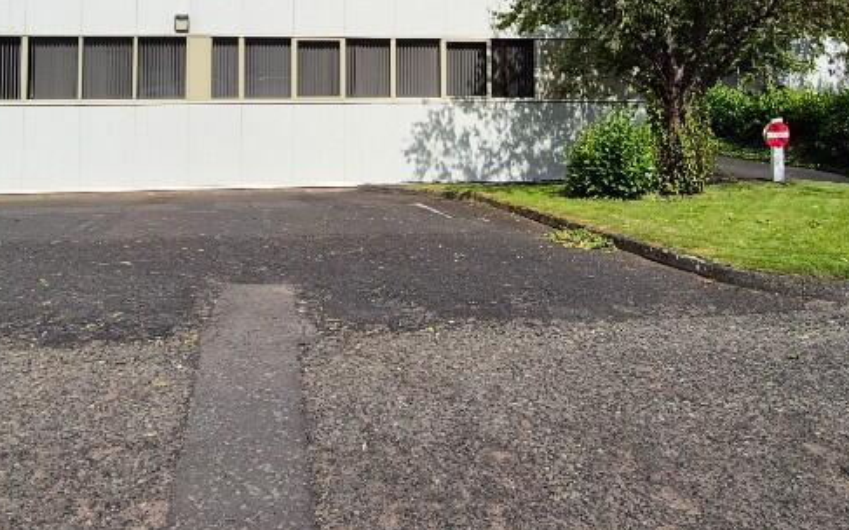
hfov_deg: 64.1
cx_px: 343
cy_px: 52
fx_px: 671
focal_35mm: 29
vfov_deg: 39.9
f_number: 2.2
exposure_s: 1/3144
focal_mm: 2.2
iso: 50
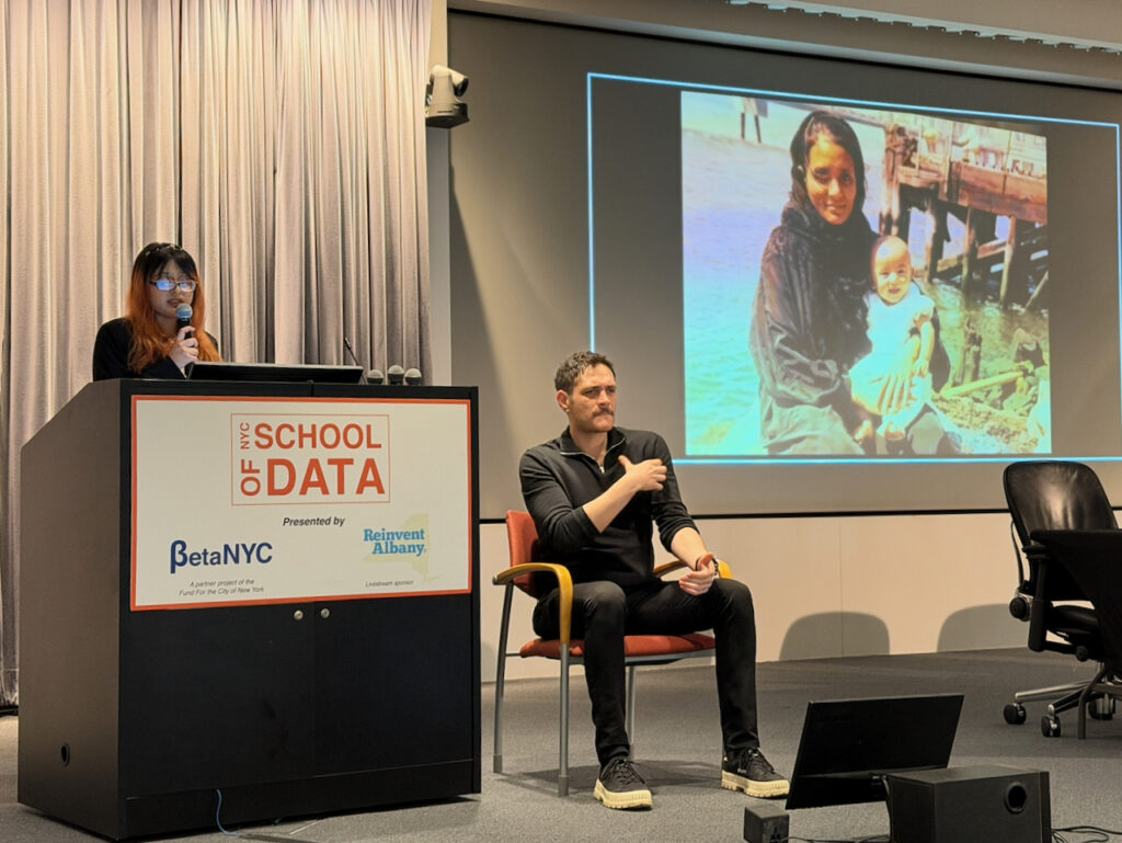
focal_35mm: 48
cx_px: 561
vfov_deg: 30.3
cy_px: 422
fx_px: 1557
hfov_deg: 39.6
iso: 250
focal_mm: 6.76
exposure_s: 1/60
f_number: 1.78
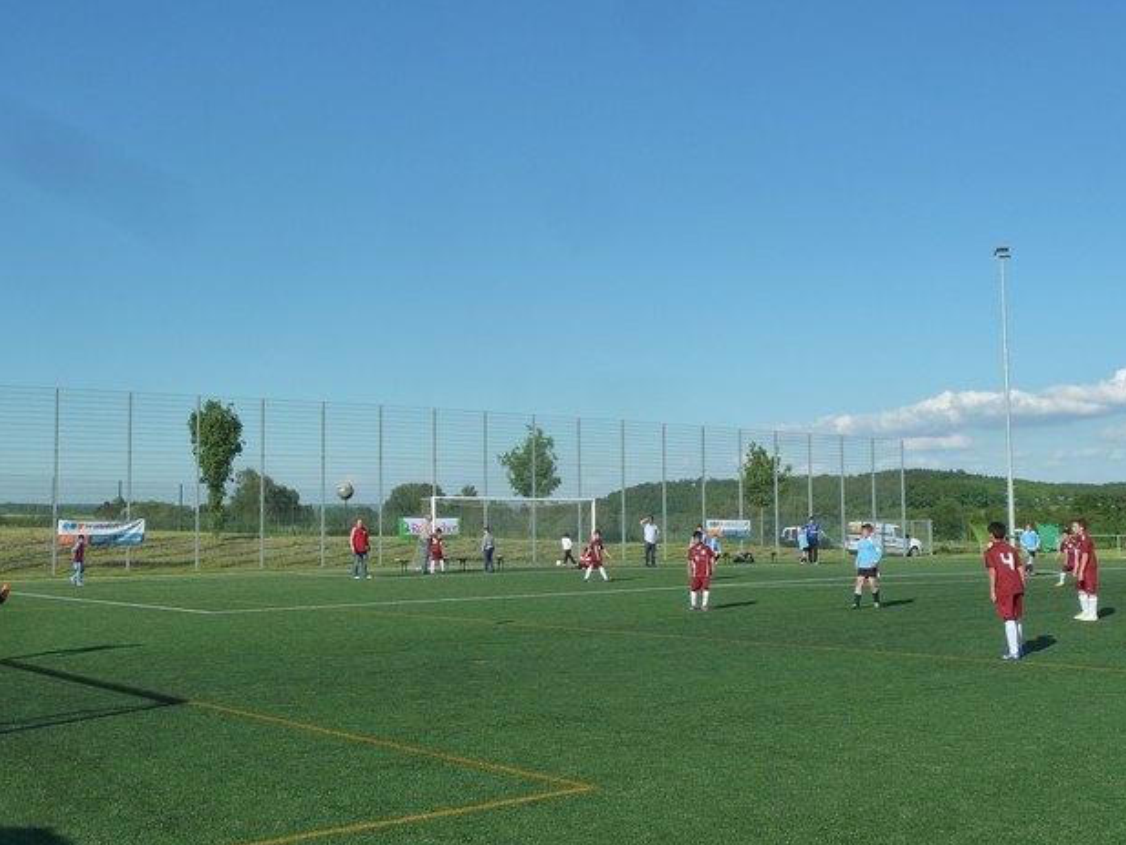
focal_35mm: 42
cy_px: 419
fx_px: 1366
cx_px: 518
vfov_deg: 34.4
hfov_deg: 44.7
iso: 125
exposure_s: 1/500
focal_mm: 6.1
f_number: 5
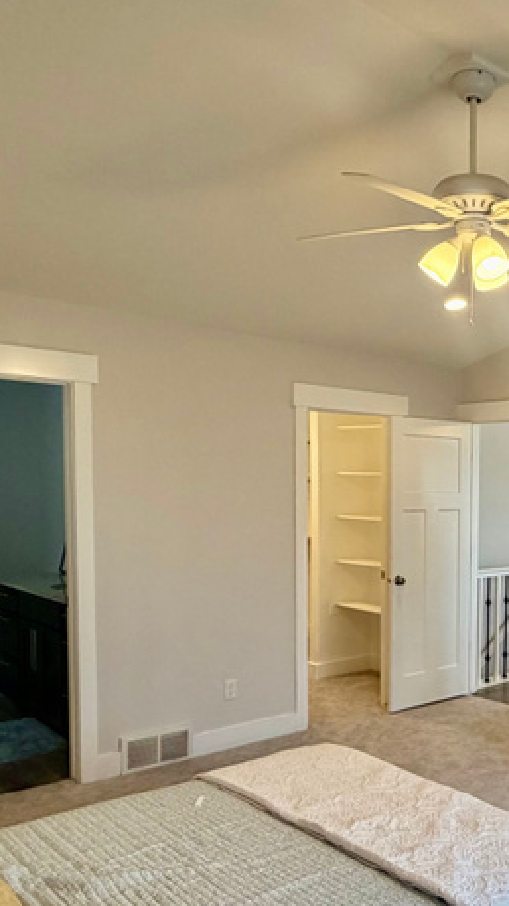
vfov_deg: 57.6
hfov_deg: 32.2
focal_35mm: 34
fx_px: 816
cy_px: 541
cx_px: 495
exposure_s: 1/120
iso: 200
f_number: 2.2
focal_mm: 2.22
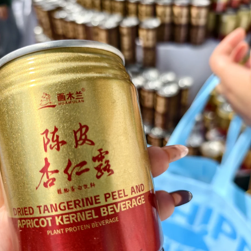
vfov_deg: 56.7
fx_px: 230
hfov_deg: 57.3
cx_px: 123
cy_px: 155
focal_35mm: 28
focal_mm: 5.6
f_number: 1.57
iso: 71
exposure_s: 1/3497
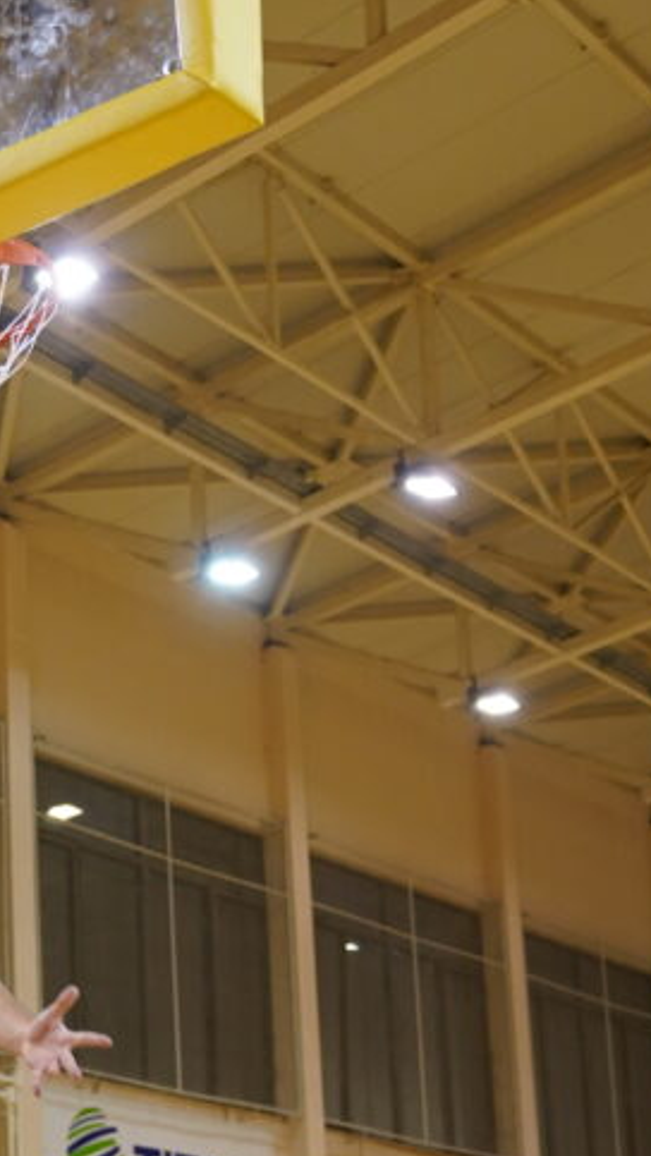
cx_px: -107
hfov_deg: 14.7
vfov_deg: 26.0
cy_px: 955
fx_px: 2453
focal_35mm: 80
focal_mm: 36
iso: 2500
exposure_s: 1/400
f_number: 2.8
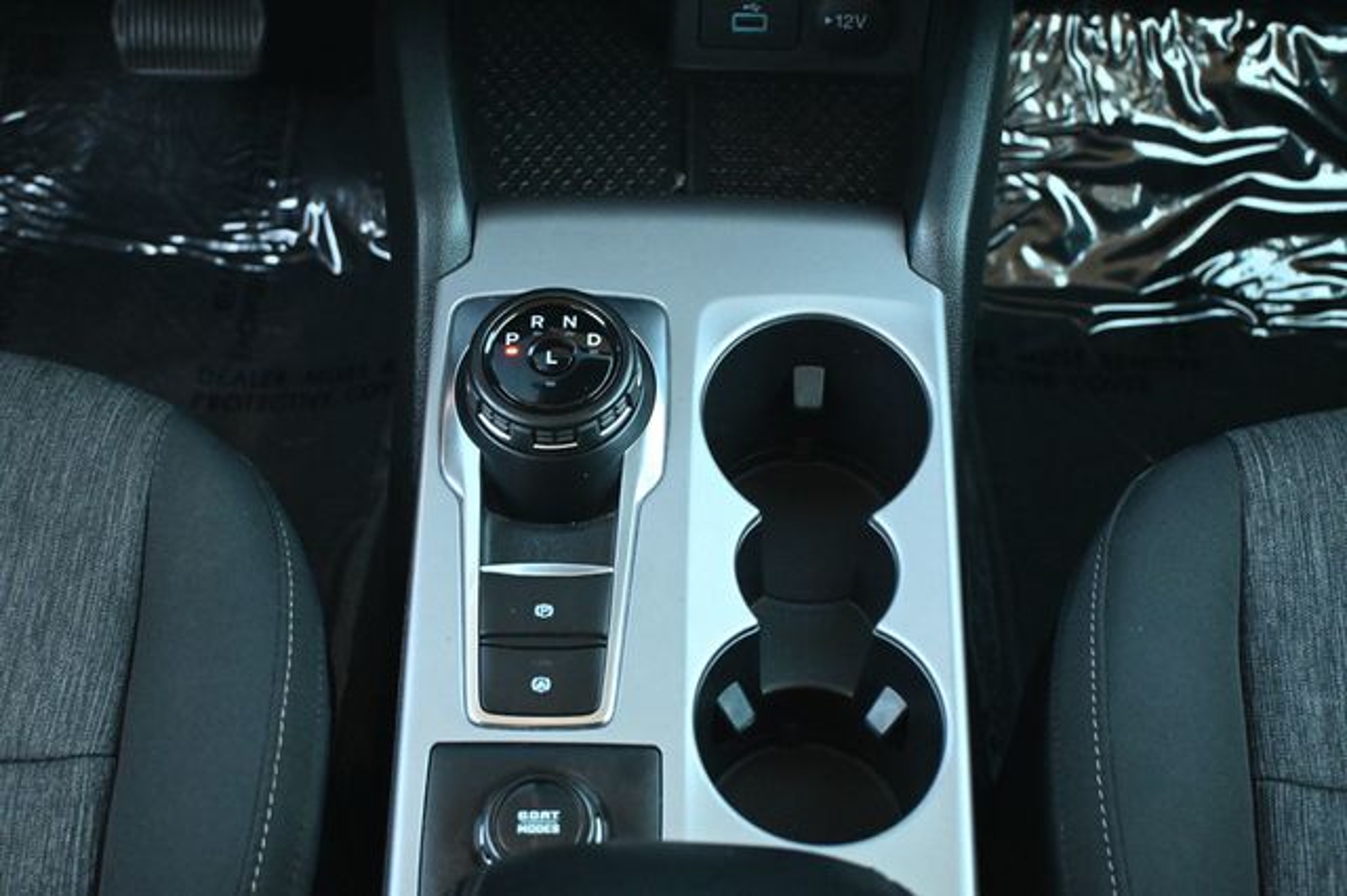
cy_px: 448
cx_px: 674
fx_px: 1767
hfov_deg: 41.7
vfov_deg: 28.5
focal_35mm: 47
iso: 3200
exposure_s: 1/100
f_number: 5
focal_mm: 31.5
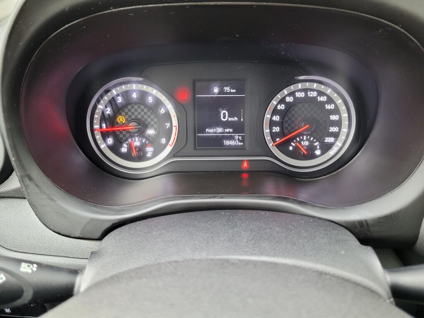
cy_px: 159
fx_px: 318
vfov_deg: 53.1
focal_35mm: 26
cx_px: 212
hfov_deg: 67.3
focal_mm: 5.4
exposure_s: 1/40
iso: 320
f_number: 1.8
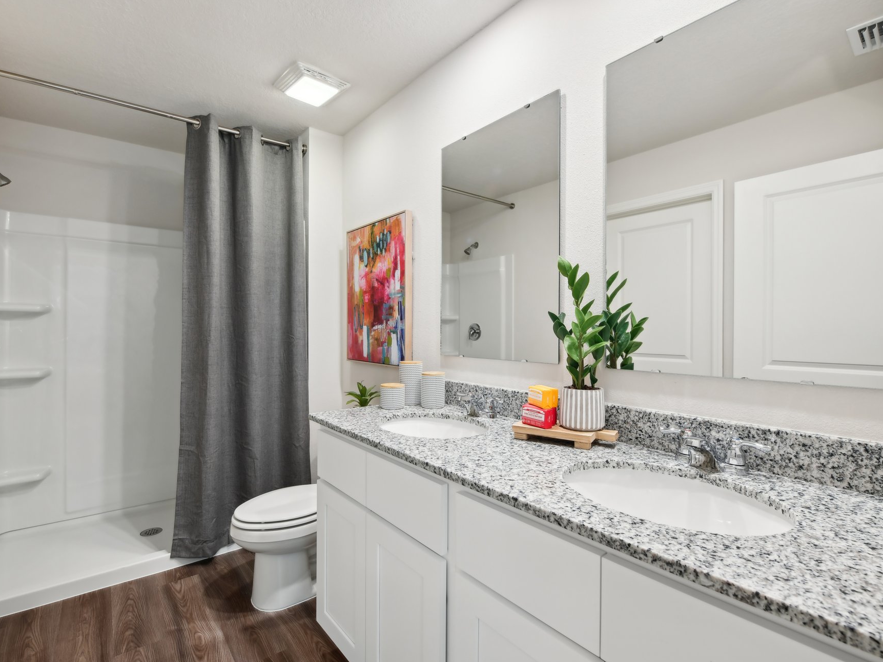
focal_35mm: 16
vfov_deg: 78.1
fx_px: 408
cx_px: 420
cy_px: 337
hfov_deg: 94.4
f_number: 6.3
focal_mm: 14
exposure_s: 1/13
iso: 400
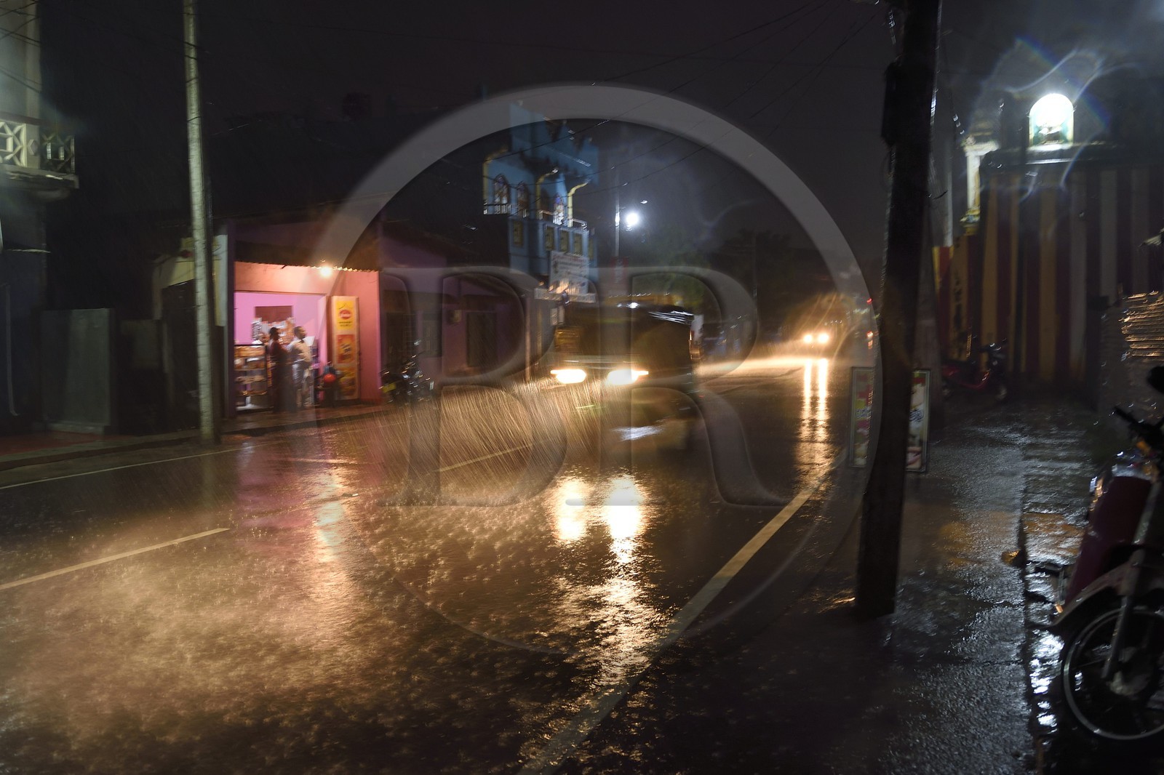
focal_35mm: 27
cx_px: 582
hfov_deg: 67.4
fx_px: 873
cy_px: 388
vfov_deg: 47.9
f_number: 3.5
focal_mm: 27
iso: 1600
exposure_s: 1/13
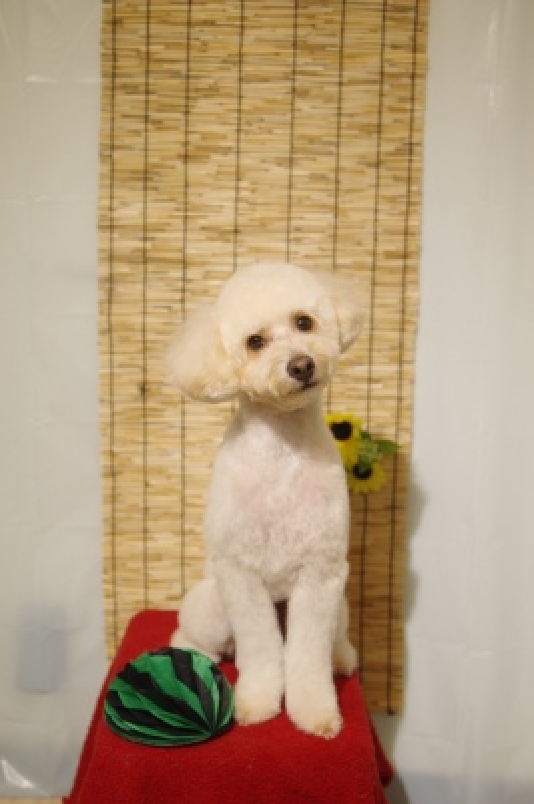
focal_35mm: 49
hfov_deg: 27.5
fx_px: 1092
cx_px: 267
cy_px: 402
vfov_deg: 40.4
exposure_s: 1/100
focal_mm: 33
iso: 320
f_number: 3.2
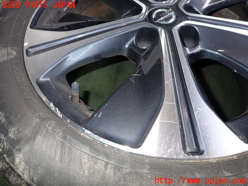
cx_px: 124
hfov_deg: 69.4
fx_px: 179
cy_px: 93
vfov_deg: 54.9
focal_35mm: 25
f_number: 5.6
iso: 200
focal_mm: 4.5
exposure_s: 1/30
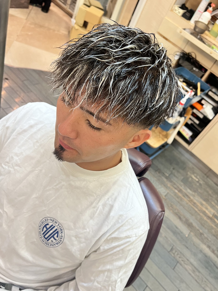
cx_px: 109
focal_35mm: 26
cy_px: 146
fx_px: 218
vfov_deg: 67.3
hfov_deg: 53.1
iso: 250
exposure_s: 1/50
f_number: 1.5
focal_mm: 5.7
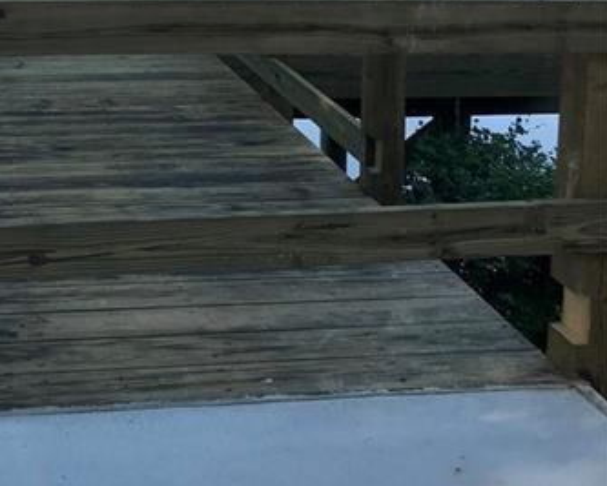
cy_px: -35
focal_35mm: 63
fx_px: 1133
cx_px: 86
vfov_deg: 23.0
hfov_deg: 29.0
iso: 20
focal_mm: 3.99
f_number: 1.8
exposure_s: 1/772
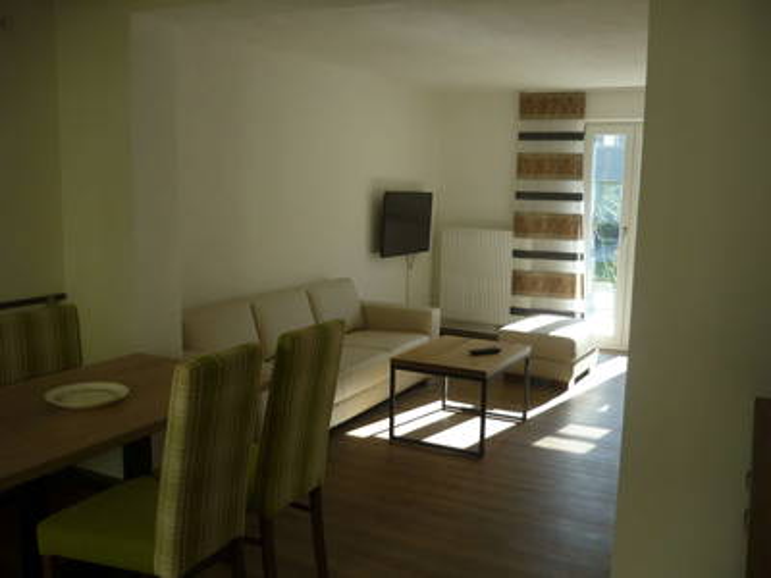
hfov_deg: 55.4
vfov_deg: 42.9
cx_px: 386
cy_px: 289
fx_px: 735
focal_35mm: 33
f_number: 2.8
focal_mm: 5.5
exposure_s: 1/125
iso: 100
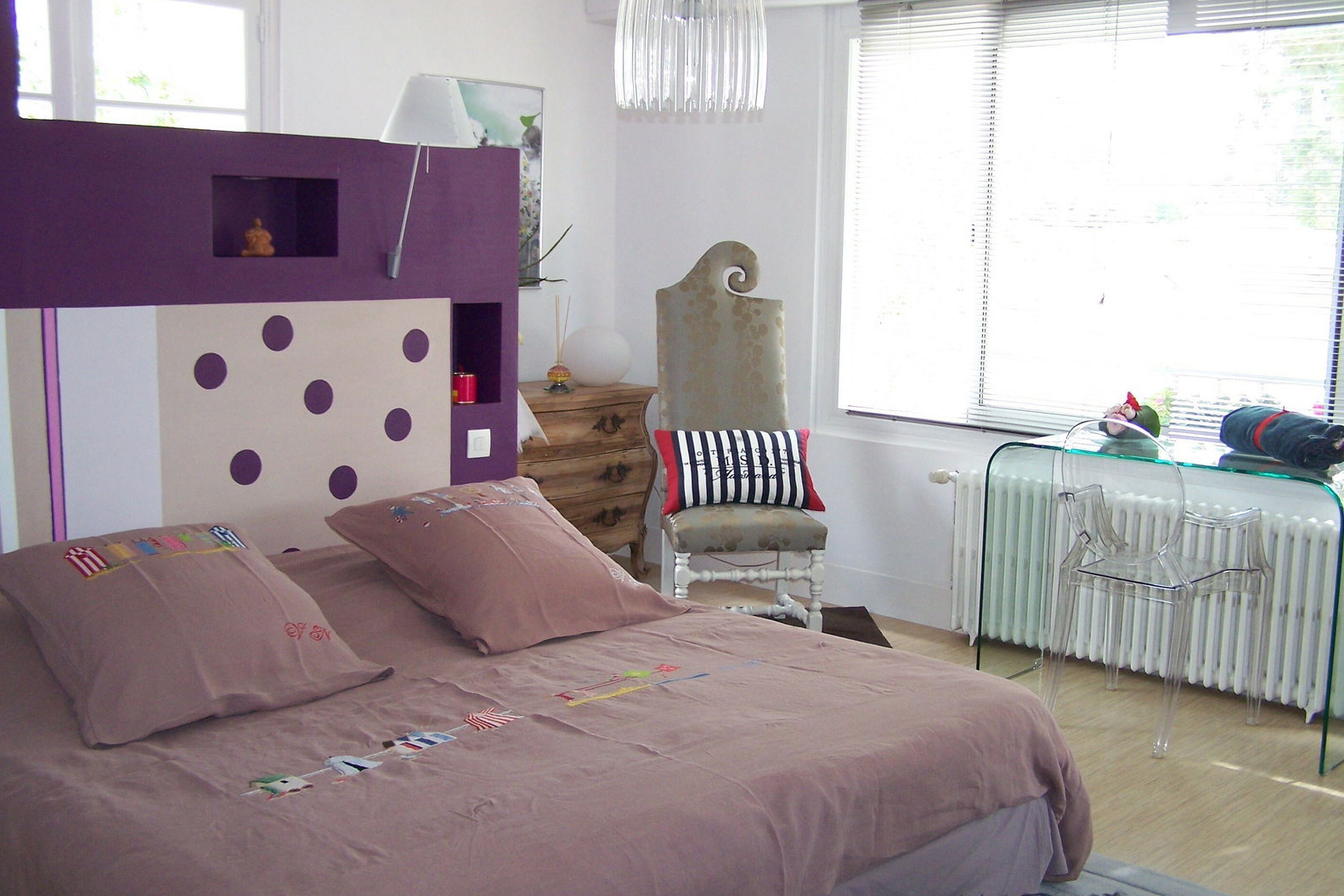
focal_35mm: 40
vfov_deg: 33.4
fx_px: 1493
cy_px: 459
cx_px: 670
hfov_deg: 48.5
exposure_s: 1/60
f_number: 2.8
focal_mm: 6.3
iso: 160
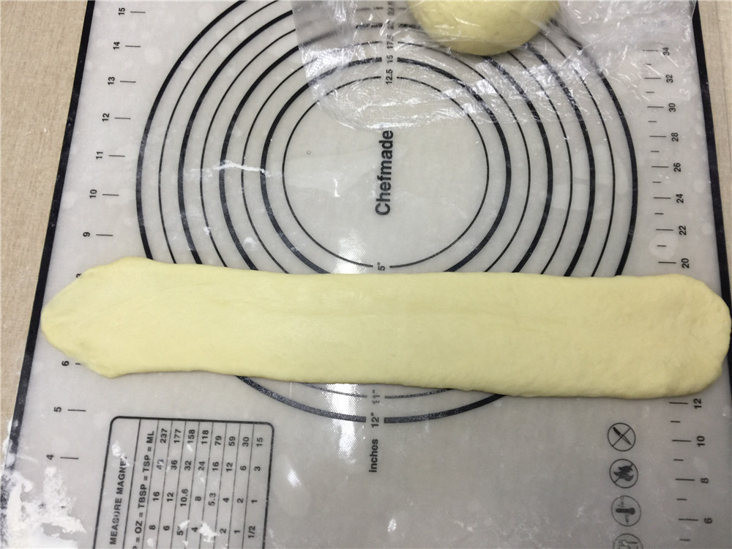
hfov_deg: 61.7
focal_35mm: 29
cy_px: 274
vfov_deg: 48.2
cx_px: 366
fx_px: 613
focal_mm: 4.15
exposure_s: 1/17
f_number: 2.2
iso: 50
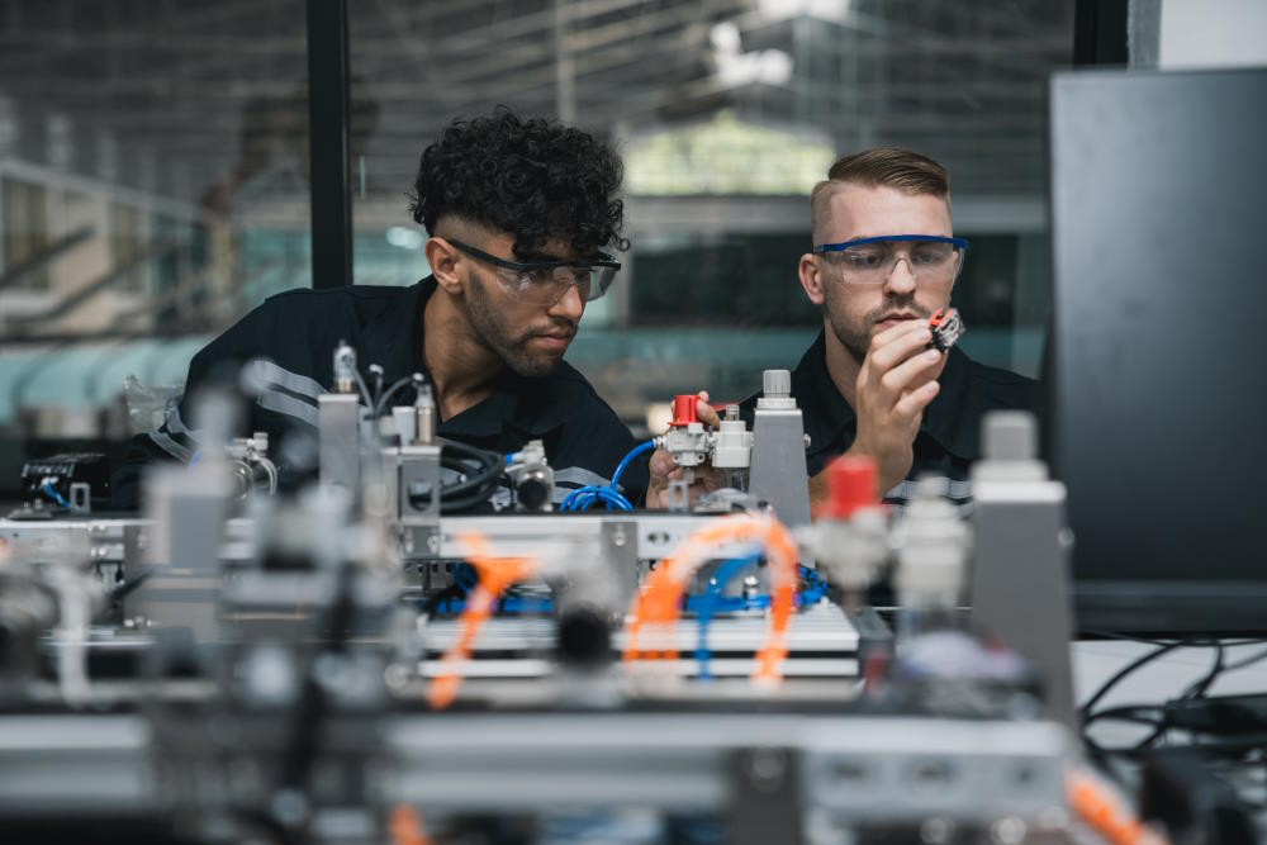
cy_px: 422
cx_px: 634
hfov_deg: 32.4
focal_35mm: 62
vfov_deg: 21.9
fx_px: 2182
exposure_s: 1/100
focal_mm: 62
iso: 400
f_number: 2.8
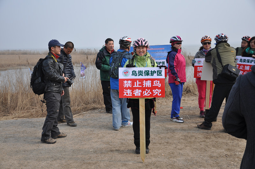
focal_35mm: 45
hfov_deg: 43.7
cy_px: 84
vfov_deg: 29.8
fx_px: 318
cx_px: 128
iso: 200
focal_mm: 30
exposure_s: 1/1000
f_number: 4.2
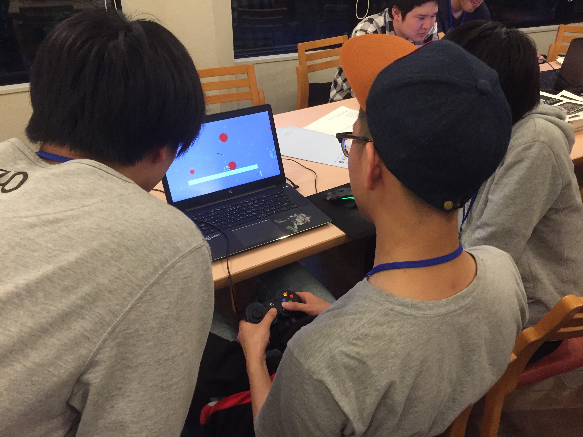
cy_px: 218
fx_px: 488
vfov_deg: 48.2
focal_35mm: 29
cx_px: 292
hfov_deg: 61.7
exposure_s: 1/30
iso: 250
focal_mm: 4.15
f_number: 2.2
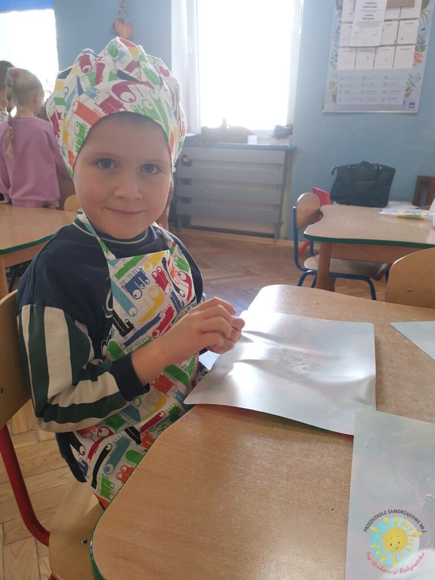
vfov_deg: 65.3
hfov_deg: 51.4
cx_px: 218
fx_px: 452
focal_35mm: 27
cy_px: 290
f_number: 1.8
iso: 125
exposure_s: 1/100
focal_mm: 5.58
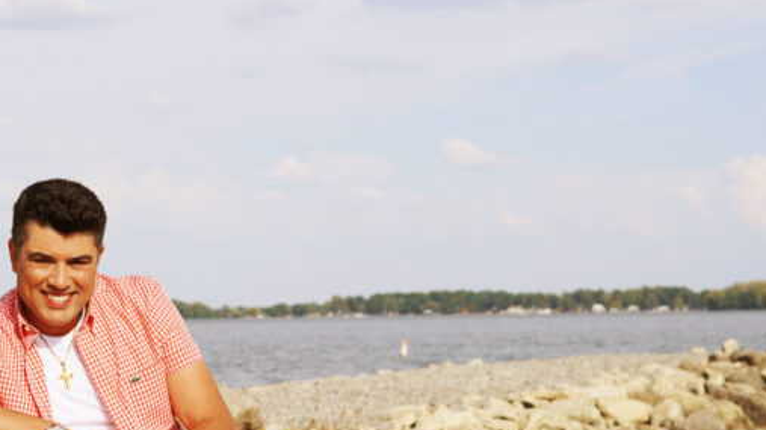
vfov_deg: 10.2
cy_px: 332
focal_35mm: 119
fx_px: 2417
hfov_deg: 17.9
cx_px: 193
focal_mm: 50
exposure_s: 1/1250
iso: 100
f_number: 5
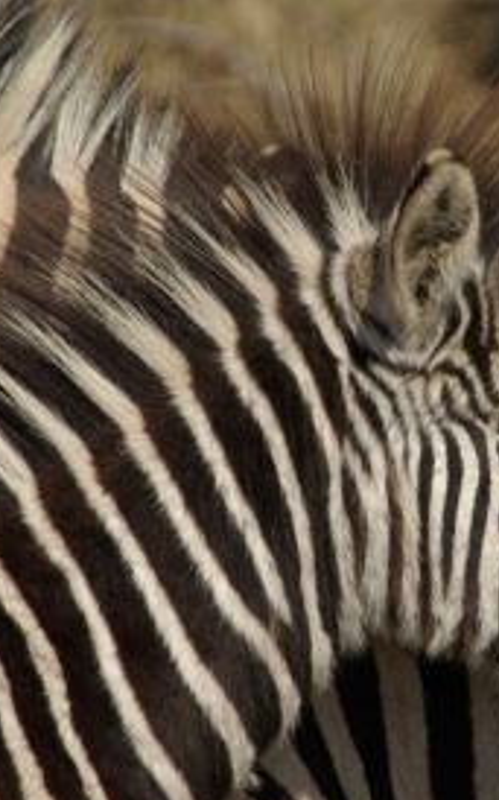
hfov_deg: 3.1
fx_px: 9236
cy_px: 409
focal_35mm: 424
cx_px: 432
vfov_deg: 5.0
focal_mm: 180
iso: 100
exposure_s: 1/320
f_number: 8
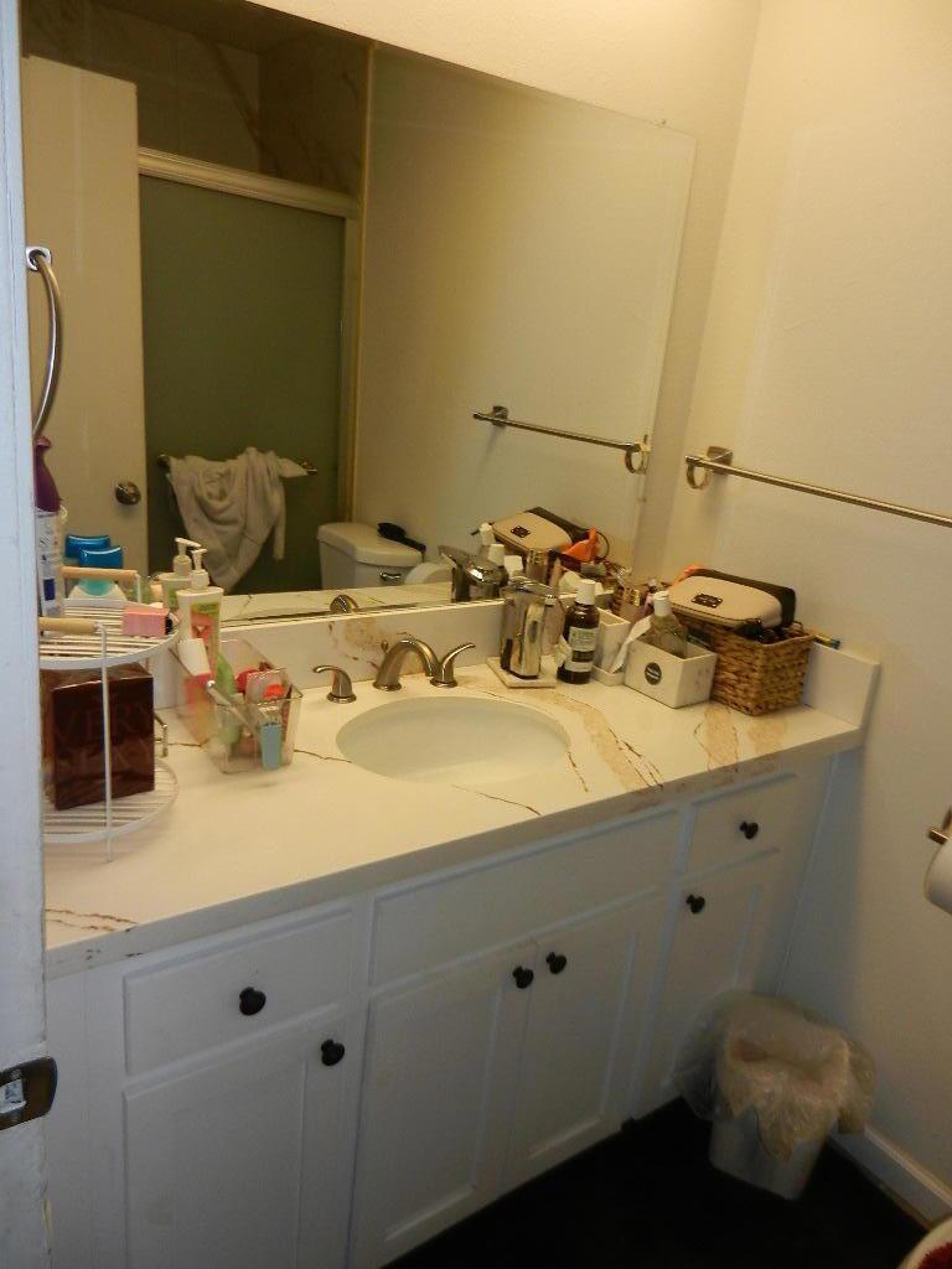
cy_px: 634
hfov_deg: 54.9
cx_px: 476
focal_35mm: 25
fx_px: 917
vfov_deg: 69.4
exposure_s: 1/30
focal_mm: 4.5
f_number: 3.5
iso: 200
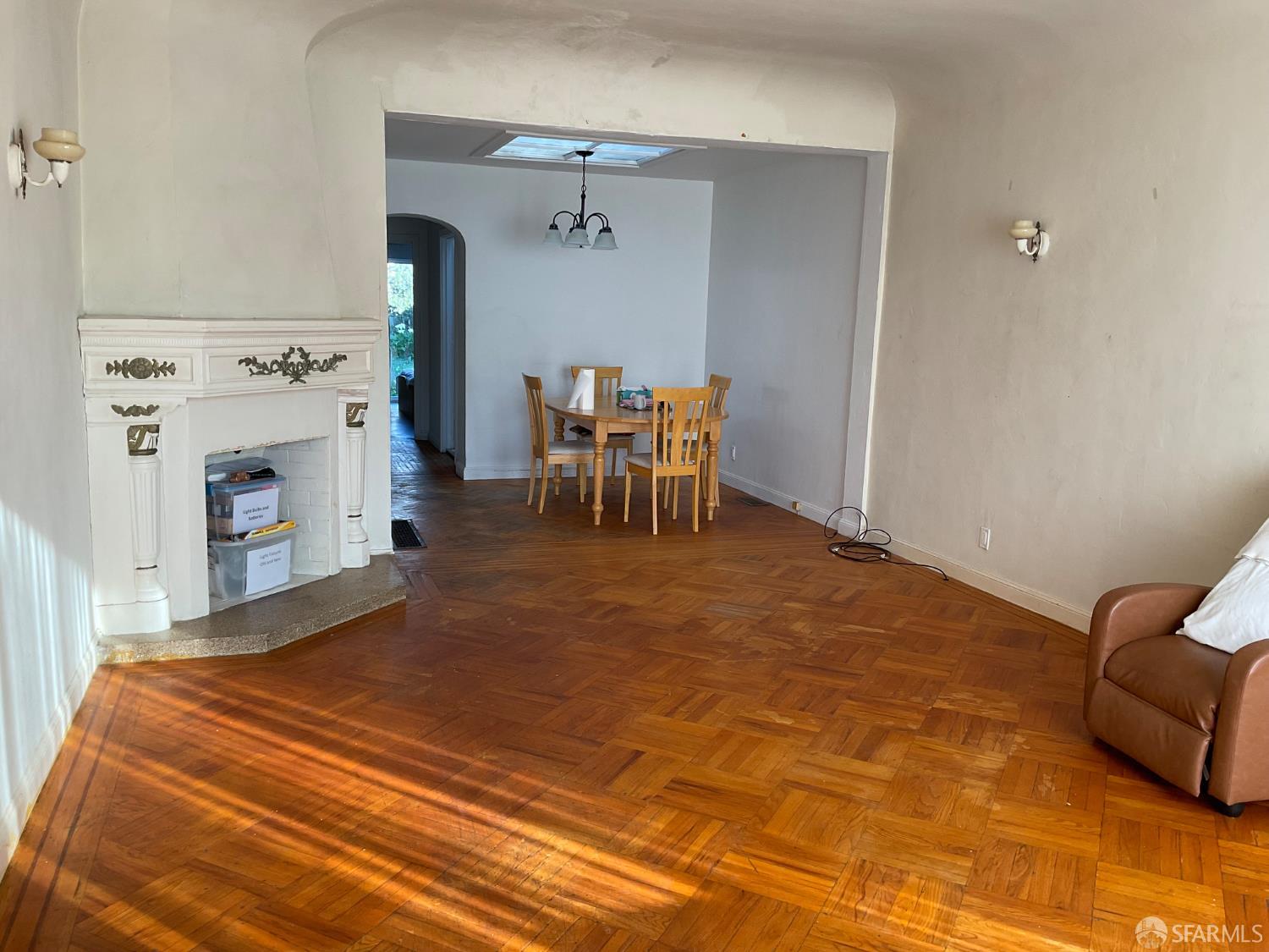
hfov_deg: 61.7
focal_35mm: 29
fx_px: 1063
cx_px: 634
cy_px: 476
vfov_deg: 48.2
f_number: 1.8
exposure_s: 1/120
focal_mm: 3
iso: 32
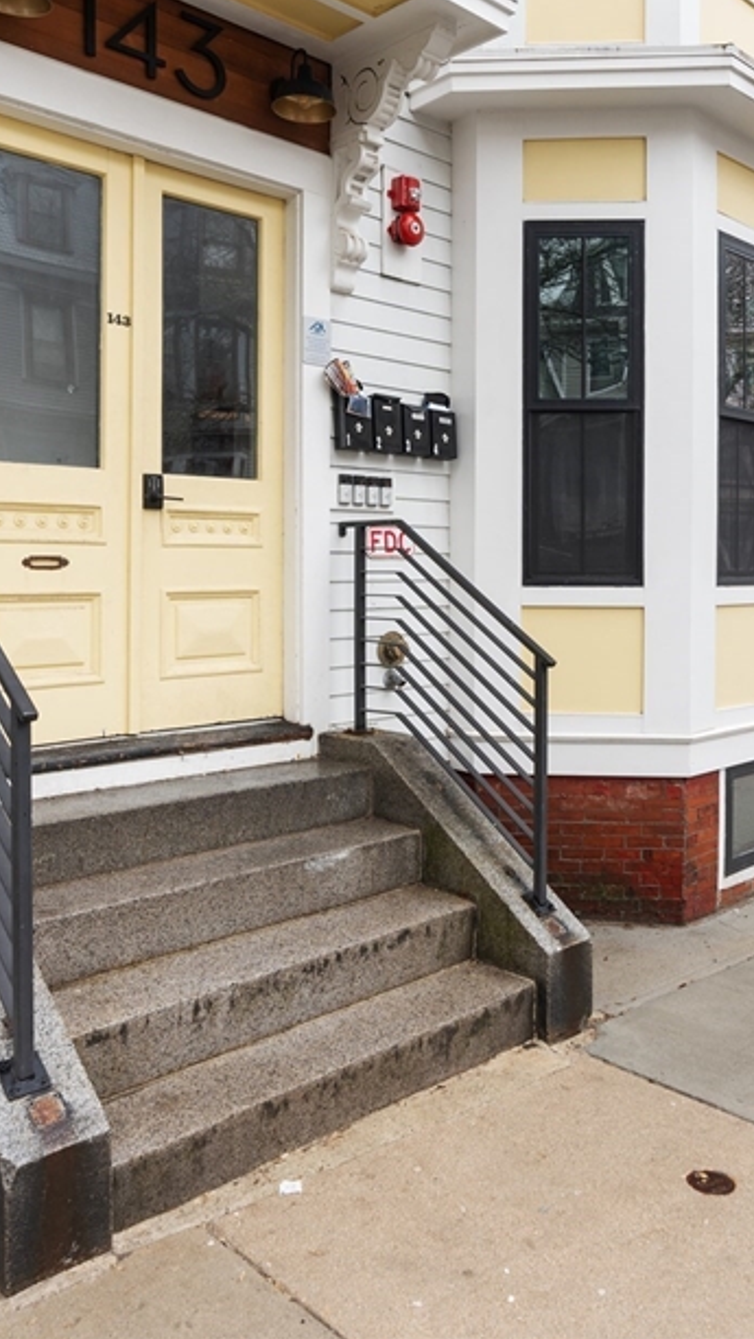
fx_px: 995
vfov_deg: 67.7
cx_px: 479
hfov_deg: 41.2
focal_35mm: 28
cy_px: 597
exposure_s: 1/30
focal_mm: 16
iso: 320
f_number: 9
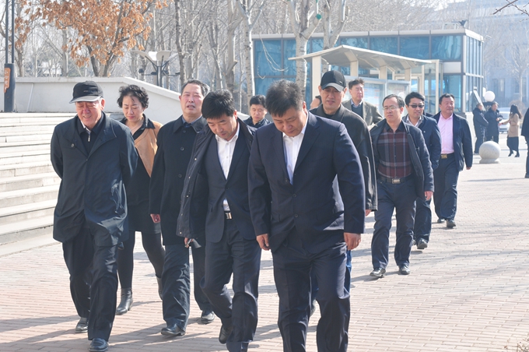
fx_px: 1101
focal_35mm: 75
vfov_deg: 18.1
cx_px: 264
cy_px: 176
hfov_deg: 27.0
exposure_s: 1/200
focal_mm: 50
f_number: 7.1
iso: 250
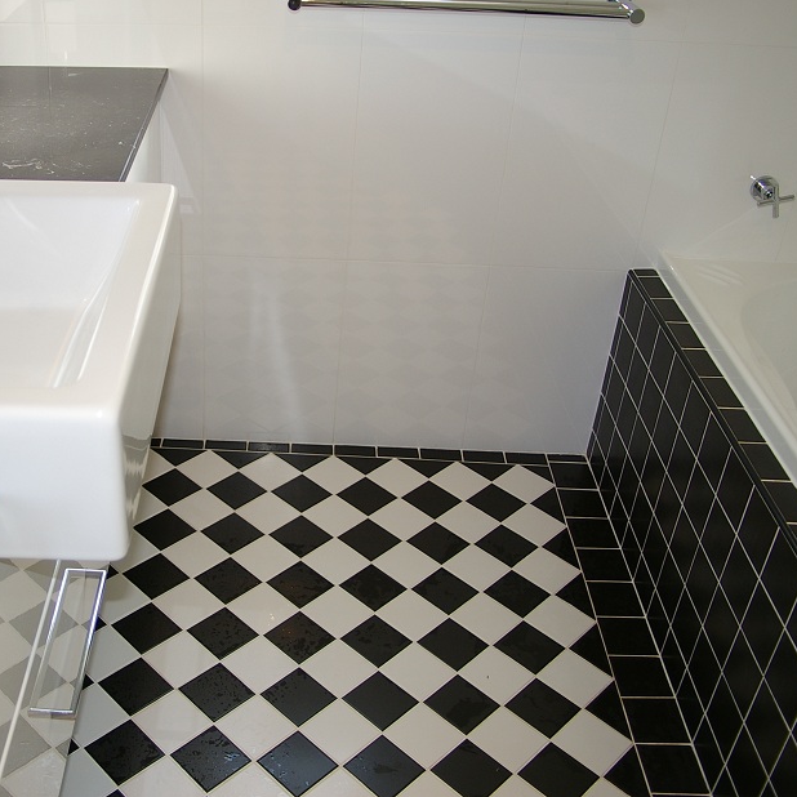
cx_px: 214
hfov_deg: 42.7
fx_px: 990
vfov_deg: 43.8
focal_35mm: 38
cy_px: 371
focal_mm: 18
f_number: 3.5
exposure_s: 1/45
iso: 200
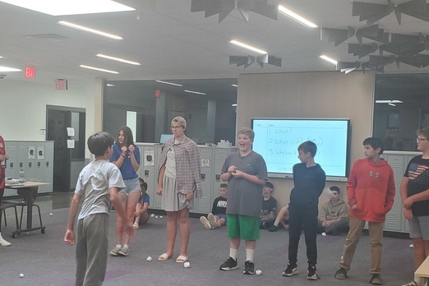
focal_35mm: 53
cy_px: 169
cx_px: 180
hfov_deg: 37.4
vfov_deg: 25.5
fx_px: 632
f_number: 2.4
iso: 200
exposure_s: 1/40
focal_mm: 4.3
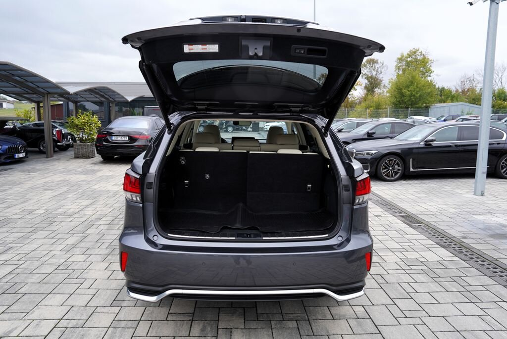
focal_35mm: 24
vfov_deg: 53.2
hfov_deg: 73.7
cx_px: 254
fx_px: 338
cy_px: 170
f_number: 5
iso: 100
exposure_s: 1/100
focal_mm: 24
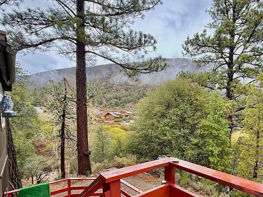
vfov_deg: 62.3
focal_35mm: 21
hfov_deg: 75.6
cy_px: 127
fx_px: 160
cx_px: 183
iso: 100
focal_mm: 2.22
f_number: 2.2
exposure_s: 1/99
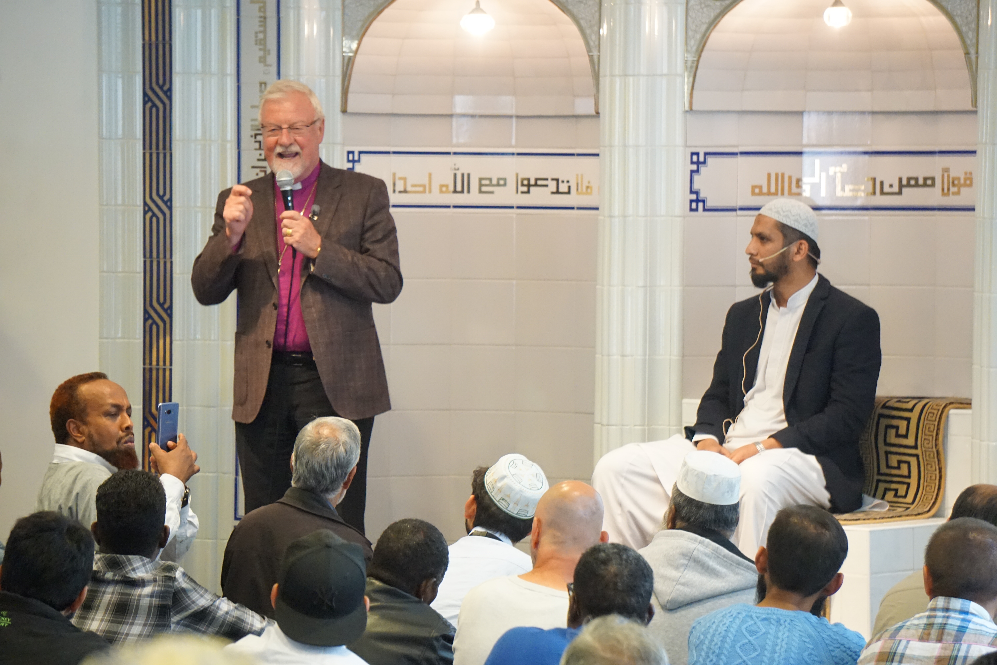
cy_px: 332
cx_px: 498
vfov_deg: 6.5
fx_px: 5857
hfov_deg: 9.7
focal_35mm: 212
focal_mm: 141
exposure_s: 1/60
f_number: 5.6
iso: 3200
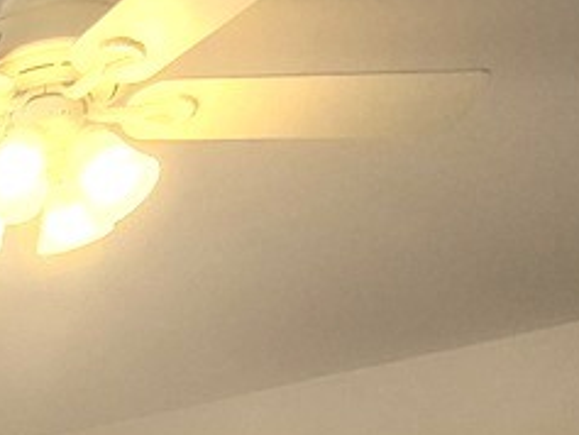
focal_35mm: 79
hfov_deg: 19.2
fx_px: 1322
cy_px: 868
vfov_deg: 15.2
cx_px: -442
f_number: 2.2
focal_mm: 1.74
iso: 64
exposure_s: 1/60
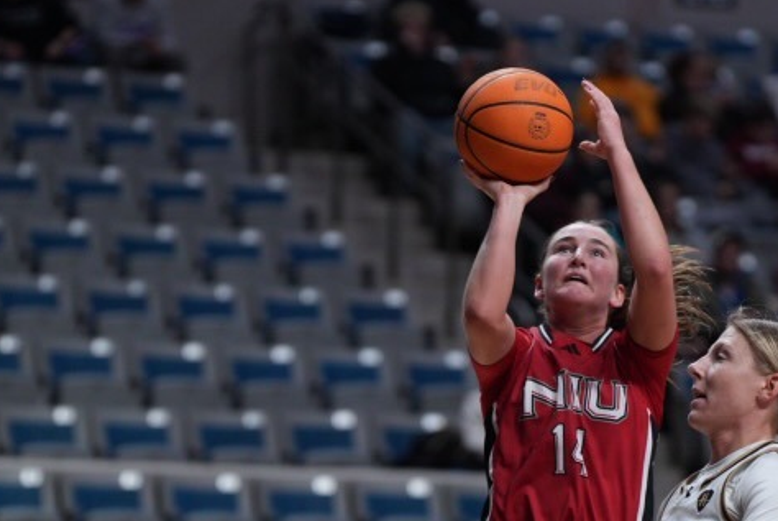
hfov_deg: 8.7
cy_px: 413
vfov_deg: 5.8
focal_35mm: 237
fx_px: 5126
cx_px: 483
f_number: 2.8
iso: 4000
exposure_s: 1/2500
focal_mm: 139
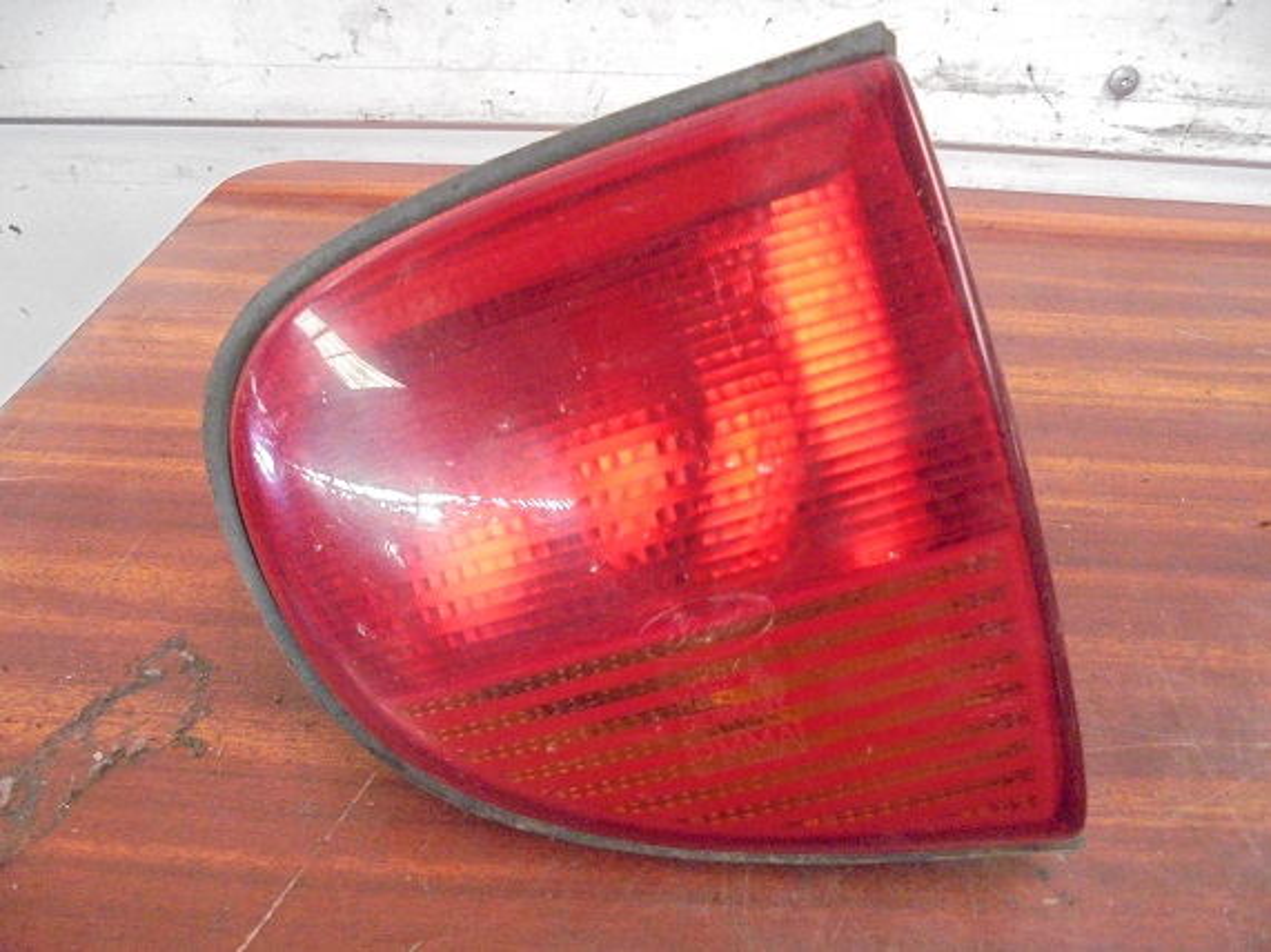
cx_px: 636
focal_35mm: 26
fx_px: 954
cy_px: 476
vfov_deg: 53.0
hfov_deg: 67.3
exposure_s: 1/25
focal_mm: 4.6
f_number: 3.5
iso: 800
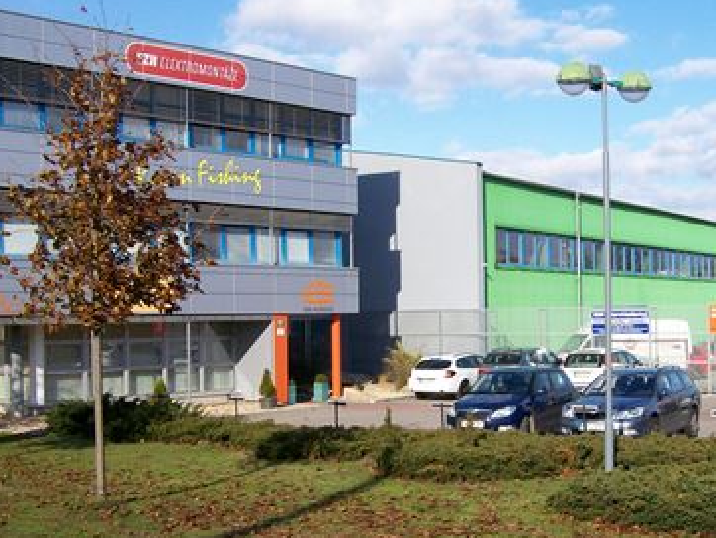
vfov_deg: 27.5
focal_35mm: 53
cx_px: 393
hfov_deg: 36.1
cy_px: 326
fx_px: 1097
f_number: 4.8
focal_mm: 6
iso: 80
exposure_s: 1/524
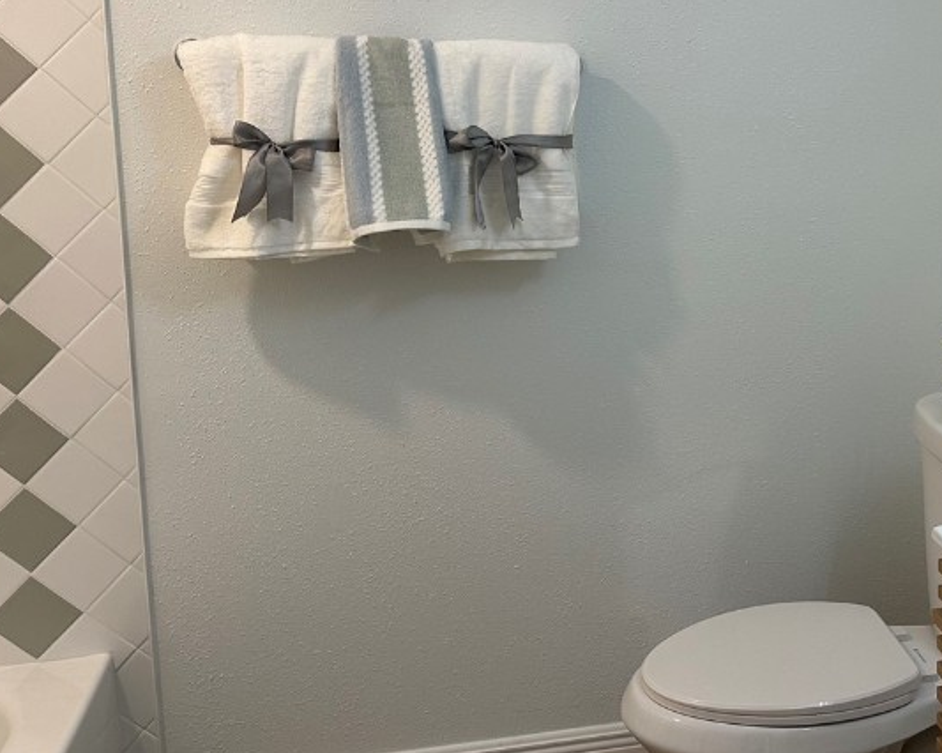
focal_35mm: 45
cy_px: 278
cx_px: 797
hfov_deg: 39.0
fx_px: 1254
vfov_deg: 33.2
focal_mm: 6.86
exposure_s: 1/120
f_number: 1.78
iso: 100
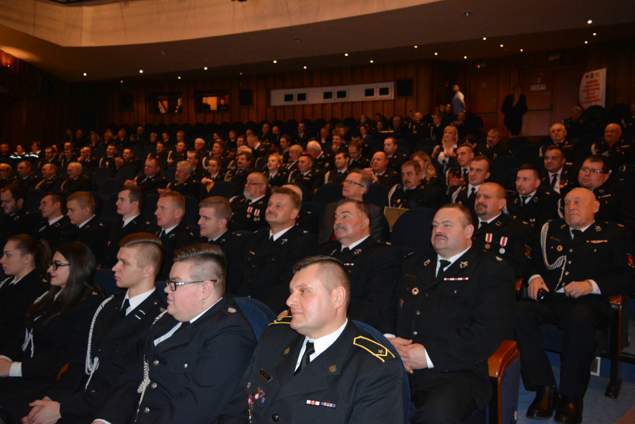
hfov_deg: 67.4
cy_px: 212
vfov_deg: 47.9
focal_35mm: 27
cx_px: 318
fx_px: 476
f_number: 3.5
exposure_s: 1/60
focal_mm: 18
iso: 3200
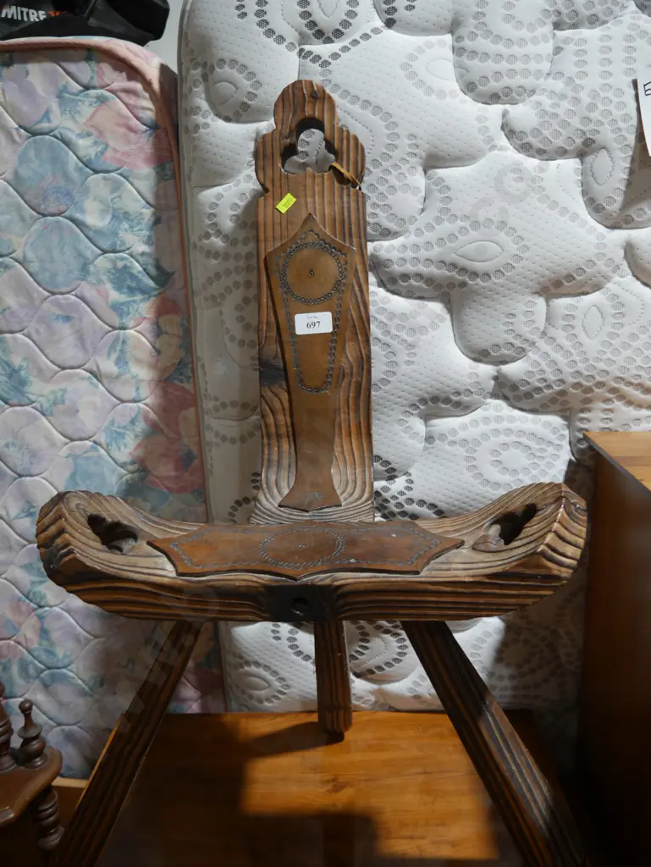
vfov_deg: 63.4
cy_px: 434
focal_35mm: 28
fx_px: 702
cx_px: 326
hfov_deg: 49.8
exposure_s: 1/60
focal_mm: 14
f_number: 3.5
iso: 250
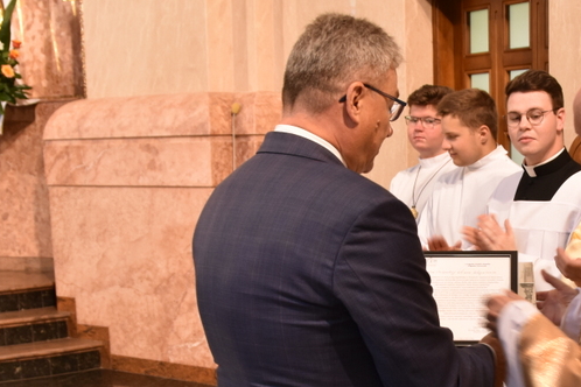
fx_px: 1049
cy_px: 335
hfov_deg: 29.7
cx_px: 524
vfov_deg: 20.6
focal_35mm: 65
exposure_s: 1/30
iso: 500
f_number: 3.5
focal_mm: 18
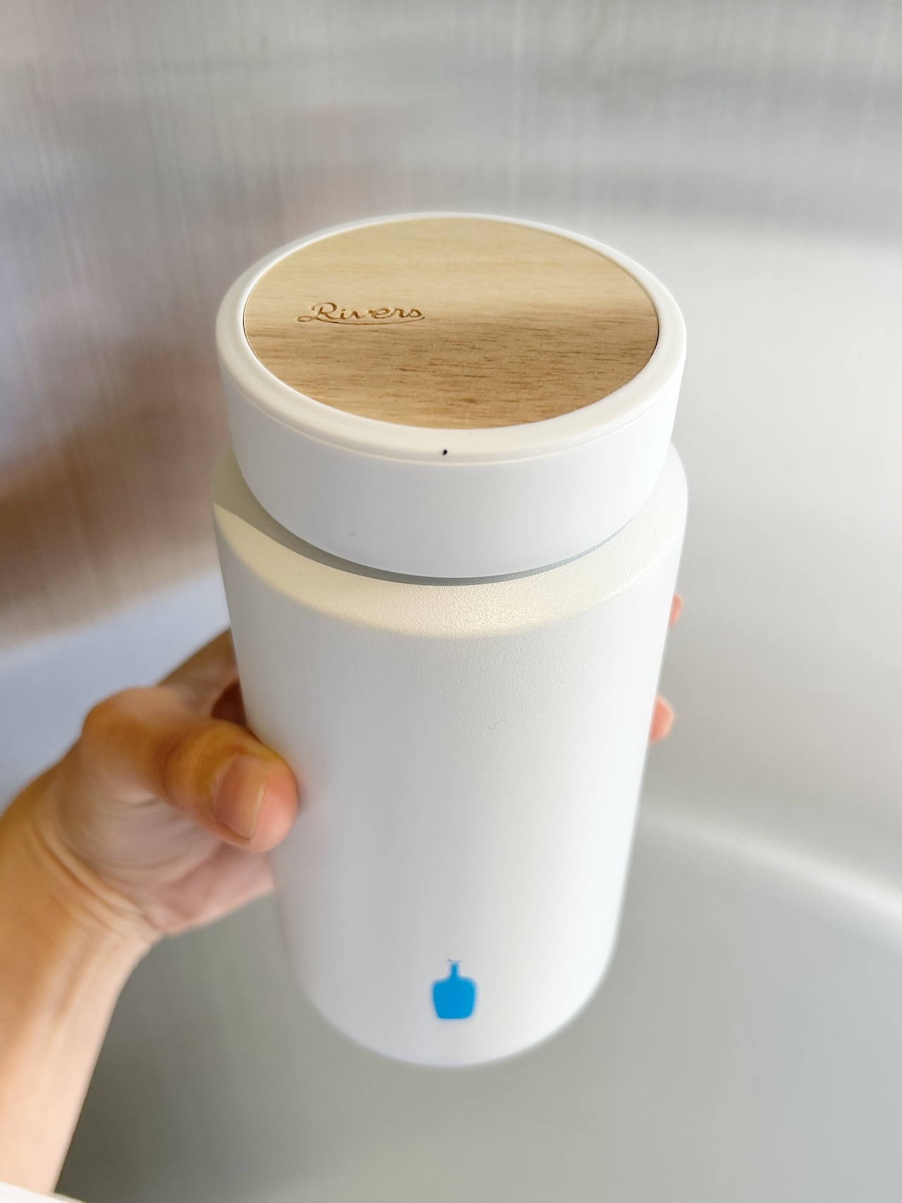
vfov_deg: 67.3
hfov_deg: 53.1
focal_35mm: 26
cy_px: 602
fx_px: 903
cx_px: 451
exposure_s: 1/205
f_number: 1.5
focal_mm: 5.7
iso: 40
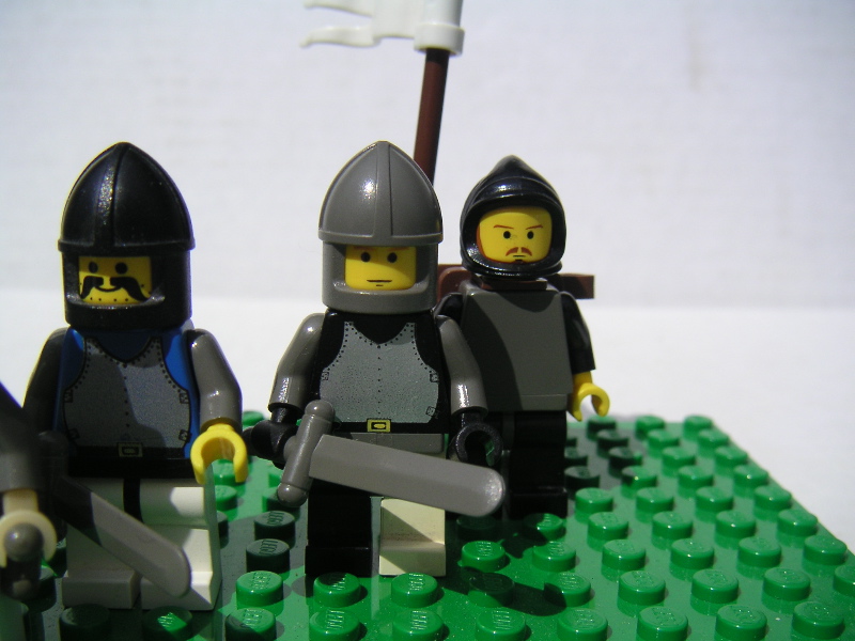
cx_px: 428
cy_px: 320
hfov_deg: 49.0
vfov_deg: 37.7
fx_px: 939
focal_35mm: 38
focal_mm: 6
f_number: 6.7
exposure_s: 1/350
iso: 50
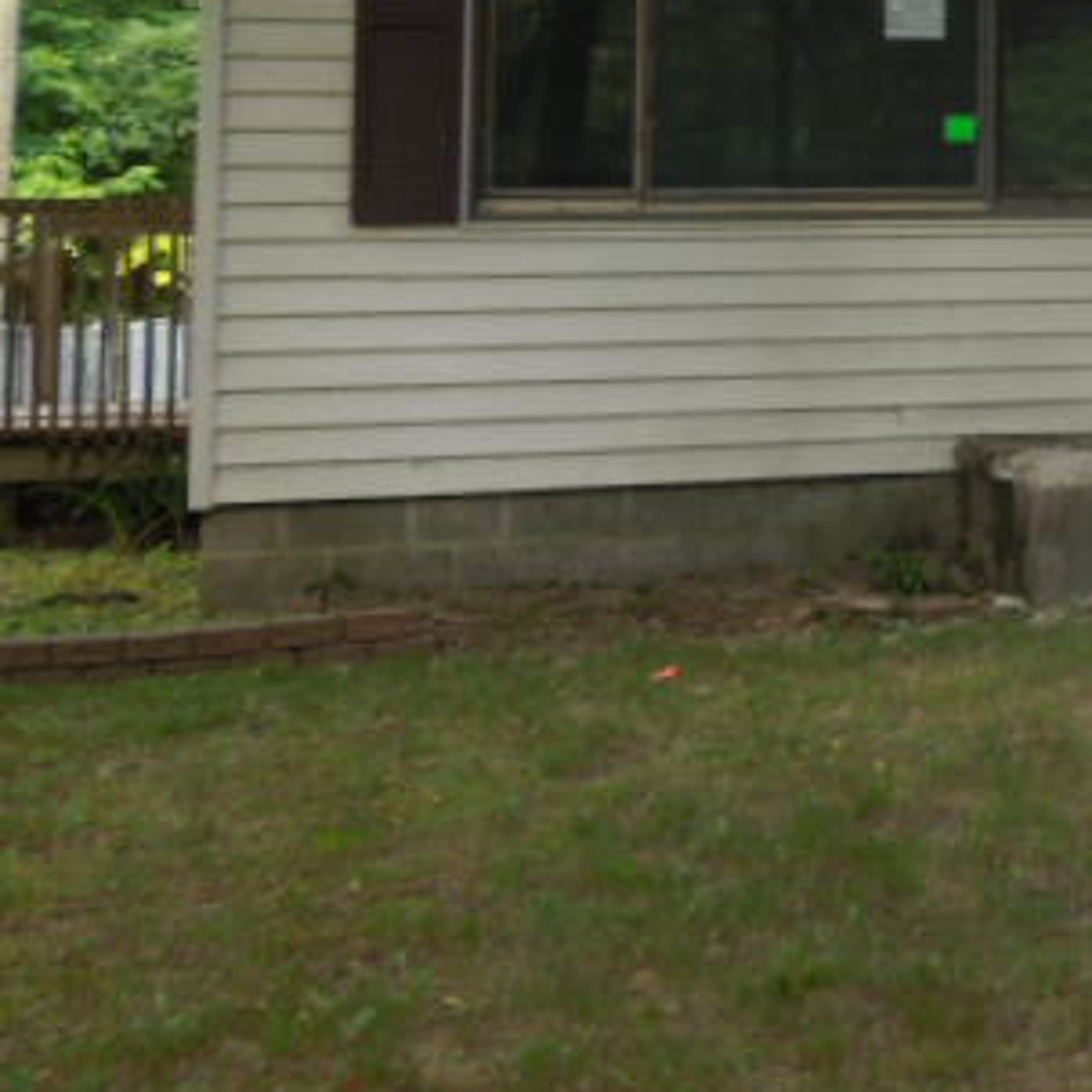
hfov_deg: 20.3
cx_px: 1562
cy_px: 11
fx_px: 2677
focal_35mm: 75
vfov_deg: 22.2
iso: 100
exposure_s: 1/125
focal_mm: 4.5
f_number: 3.3
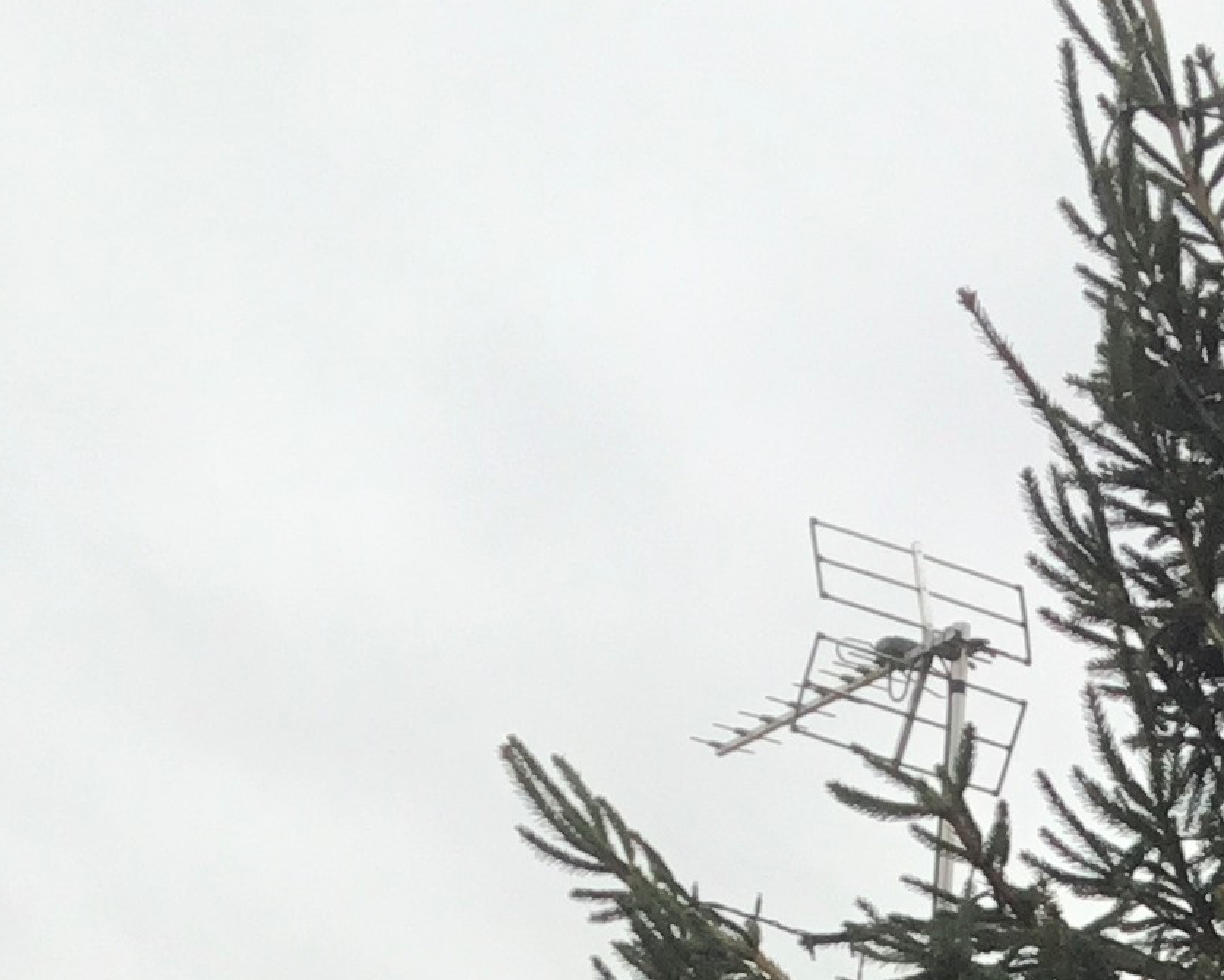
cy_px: 1925
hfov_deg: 15.8
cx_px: 1399
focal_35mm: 118
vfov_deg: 11.8
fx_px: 4276
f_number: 2.4
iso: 25
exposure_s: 1/100
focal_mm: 3.3
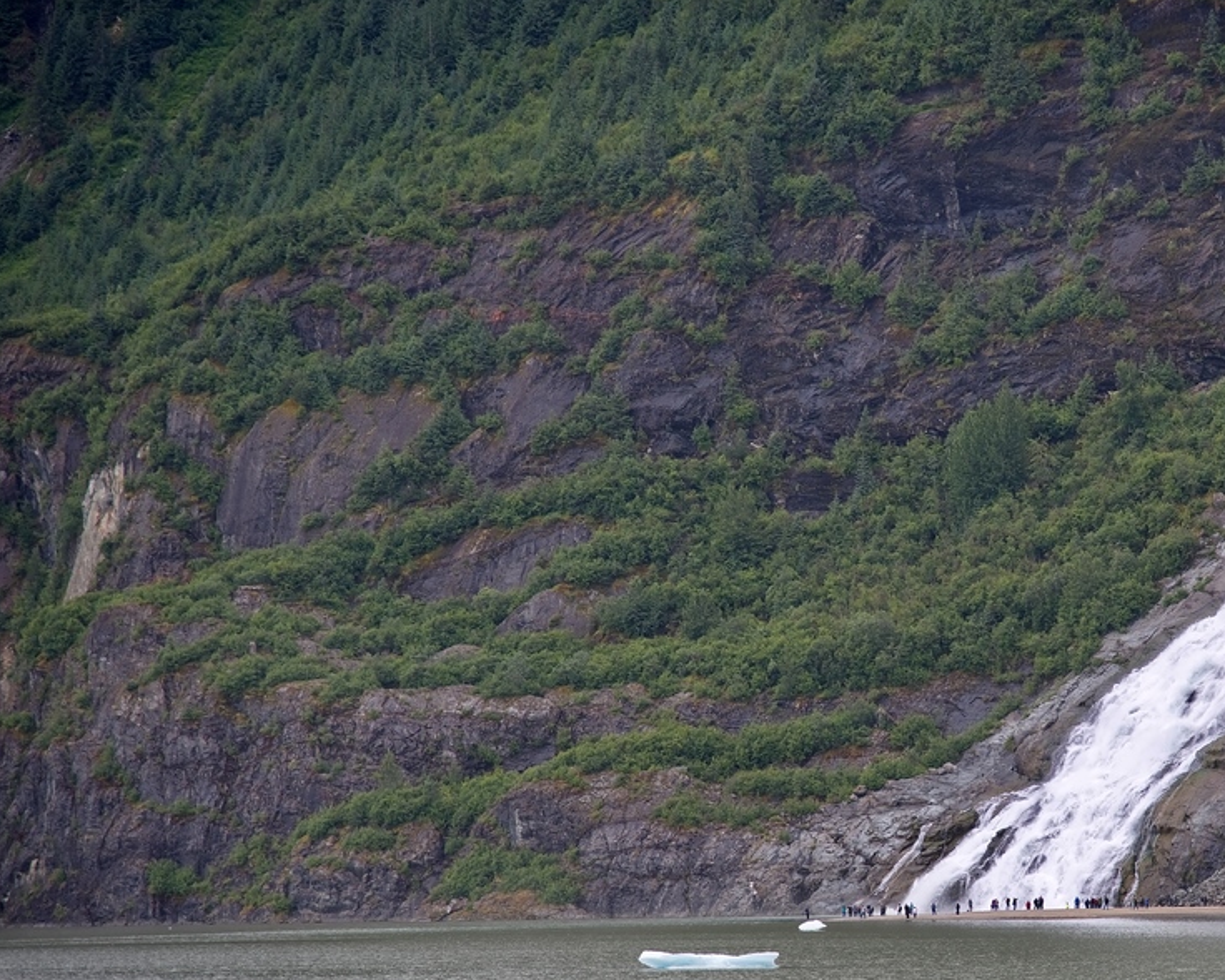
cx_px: 1002
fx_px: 7107
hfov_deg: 9.8
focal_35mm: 196
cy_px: 641
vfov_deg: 7.9
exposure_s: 1/250
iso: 100
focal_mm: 120
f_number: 5
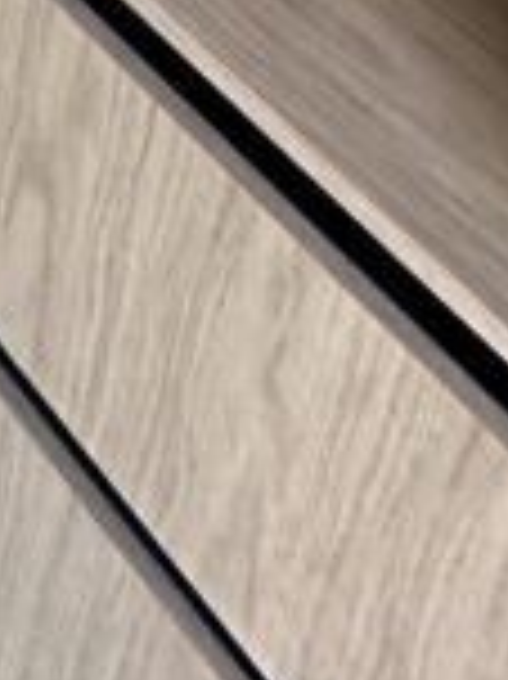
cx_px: -881
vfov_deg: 14.1
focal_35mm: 95
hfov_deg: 11.4
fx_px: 1862
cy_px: -955
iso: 400
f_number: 2.2
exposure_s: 1/60
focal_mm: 2.22
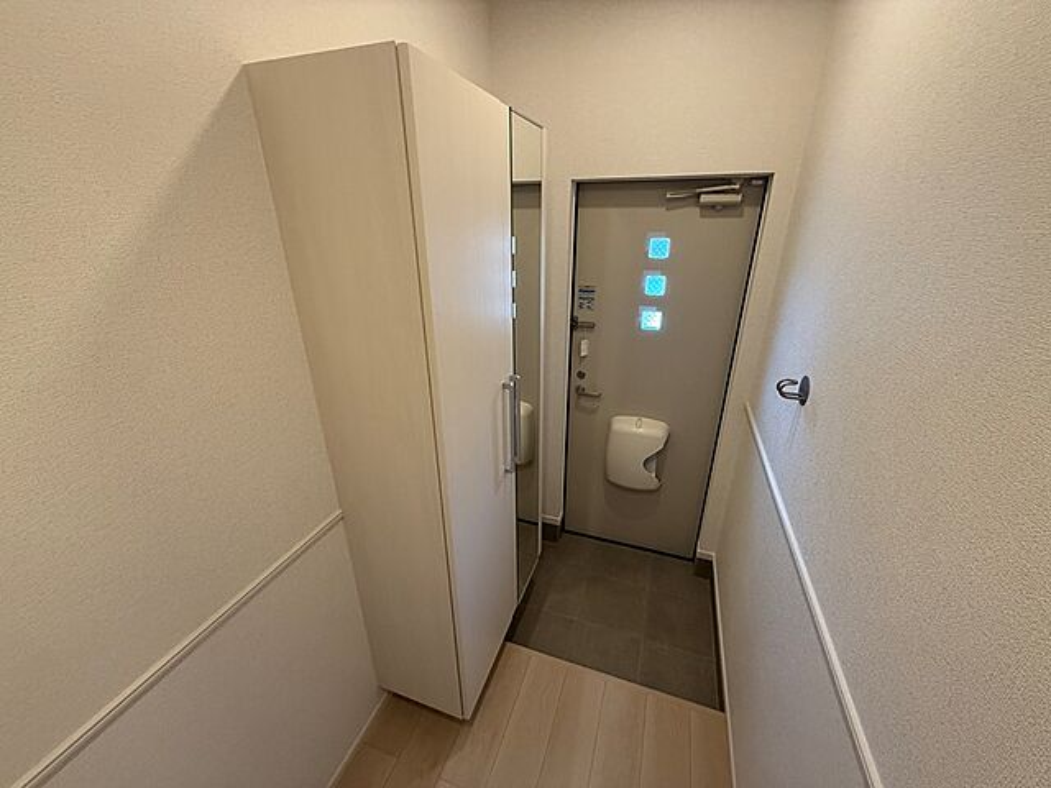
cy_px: 394
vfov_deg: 85.7
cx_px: 526
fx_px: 425
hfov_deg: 102.1
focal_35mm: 14
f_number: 2.2
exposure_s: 1/120
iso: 400
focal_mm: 2.22
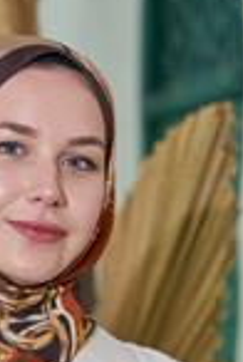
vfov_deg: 7.5
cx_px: -15
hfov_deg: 5.1
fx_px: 2721
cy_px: 518
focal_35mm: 270
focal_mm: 85
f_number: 4
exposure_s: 1/125
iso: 800
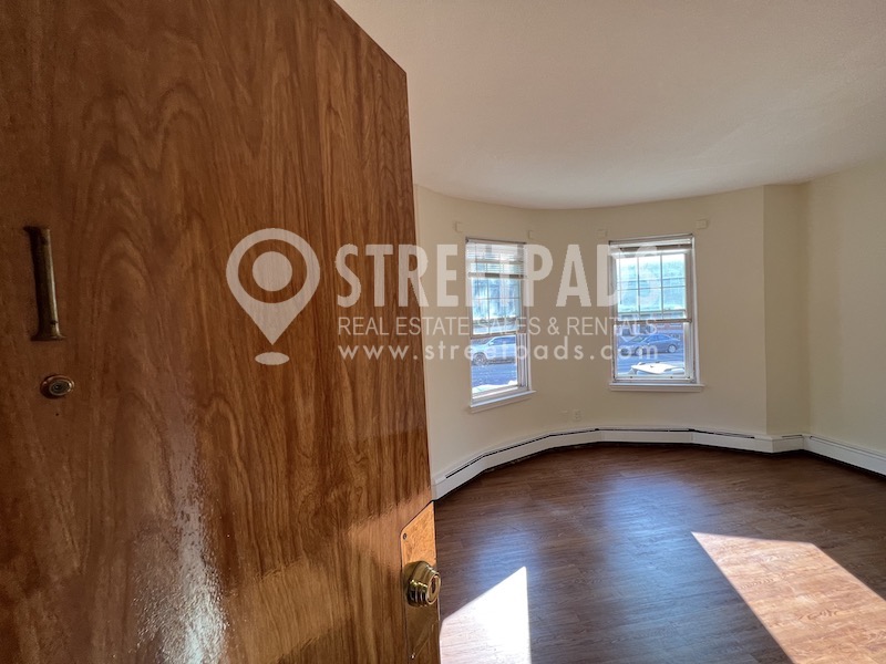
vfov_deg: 89.9
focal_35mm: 13
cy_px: 332
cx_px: 443
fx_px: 333
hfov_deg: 106.2
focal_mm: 1.57
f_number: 1.8
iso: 80
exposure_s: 1/120
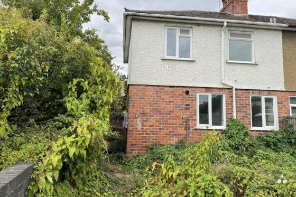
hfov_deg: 69.4
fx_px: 214
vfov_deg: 49.4
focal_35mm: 26
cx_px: 149
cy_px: 84
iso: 80
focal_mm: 6.76
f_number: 1.78
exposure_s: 1/1767
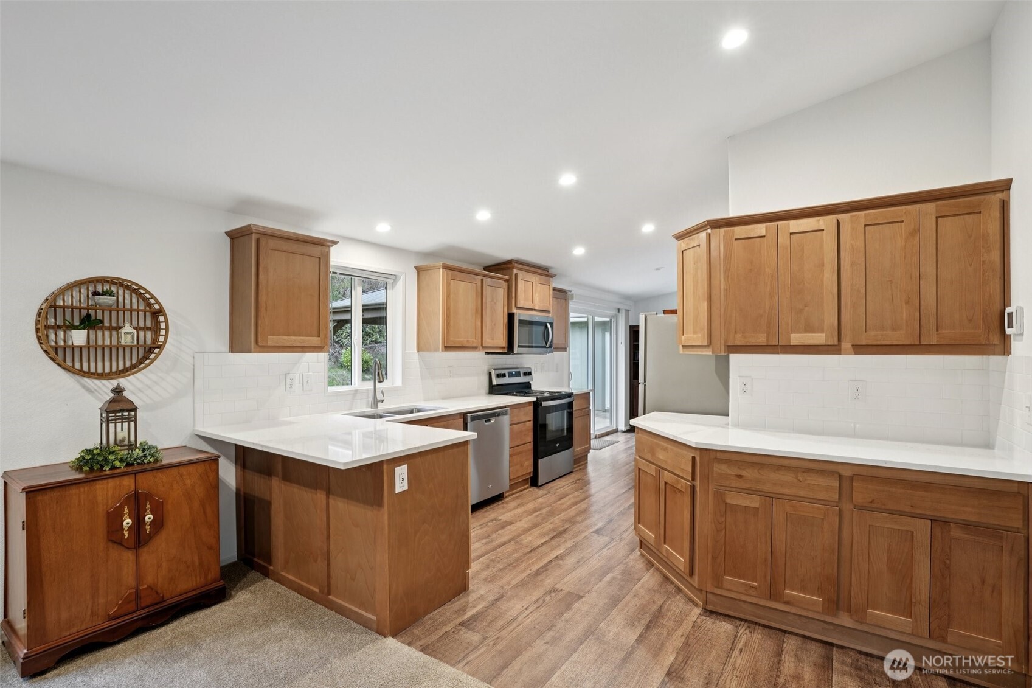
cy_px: 344
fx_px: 487
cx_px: 516
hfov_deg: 93.3
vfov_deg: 70.4
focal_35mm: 17
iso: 400
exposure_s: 1/5
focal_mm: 17
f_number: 8
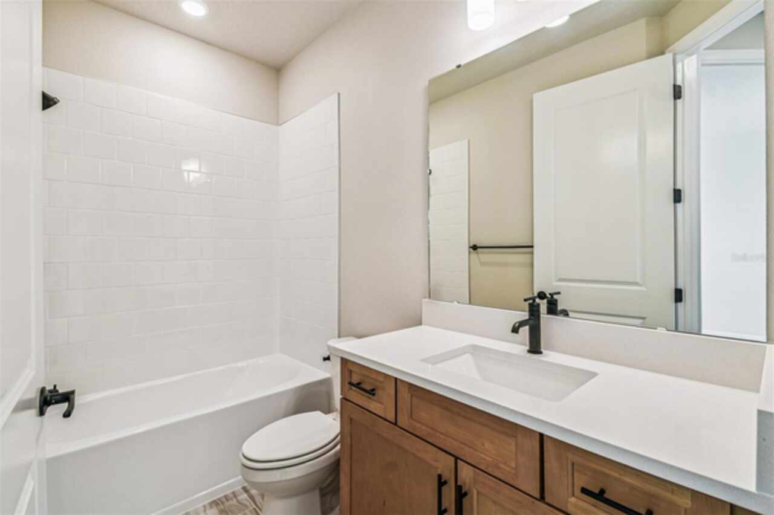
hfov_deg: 100.4
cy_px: 258
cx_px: 387
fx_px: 322
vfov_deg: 77.3
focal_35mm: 15
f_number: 7.1
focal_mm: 10
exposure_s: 1/15
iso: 100
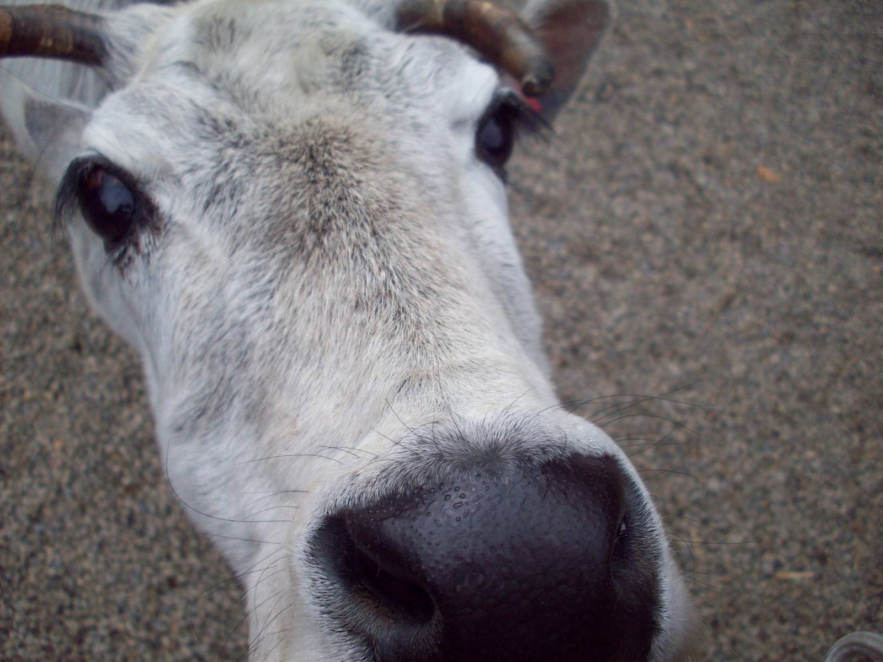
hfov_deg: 50.1
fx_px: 944
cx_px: 442
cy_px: 331
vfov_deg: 38.7
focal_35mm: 37
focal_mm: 6.2
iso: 80
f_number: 5.6
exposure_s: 1/285
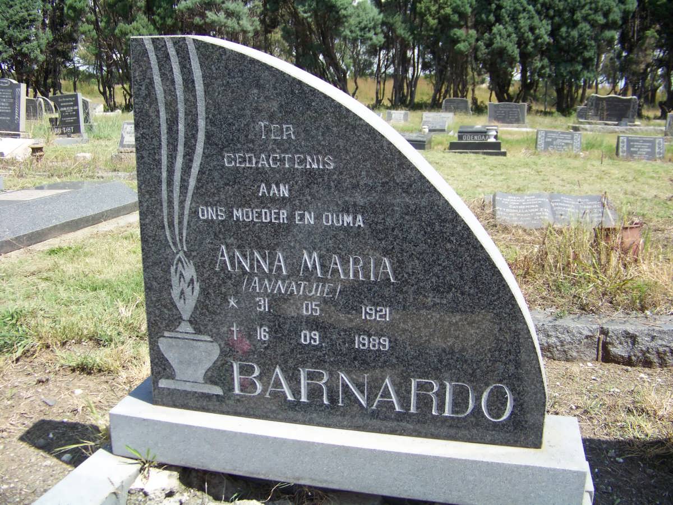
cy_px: 252
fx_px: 700
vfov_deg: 39.7
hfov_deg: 51.4
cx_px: 336
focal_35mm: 36
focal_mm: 5.85
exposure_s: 1/640
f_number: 2.8
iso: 64
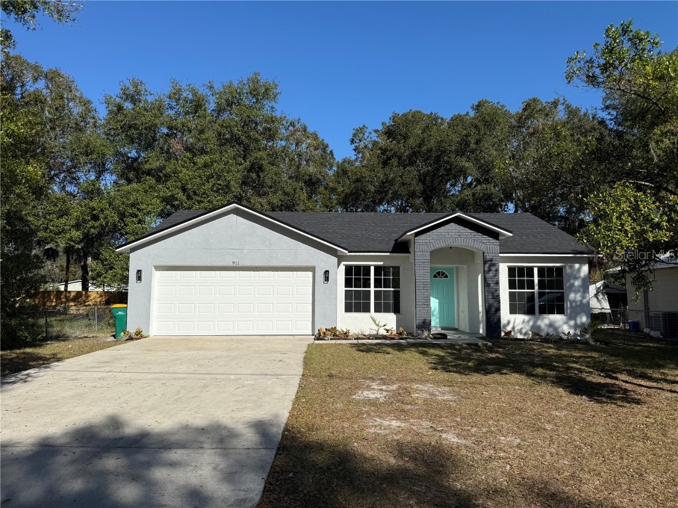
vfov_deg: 56.8
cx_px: 339
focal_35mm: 24
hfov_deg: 71.6
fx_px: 470
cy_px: 254
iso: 80
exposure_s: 1/5714
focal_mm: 6.76
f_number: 1.78
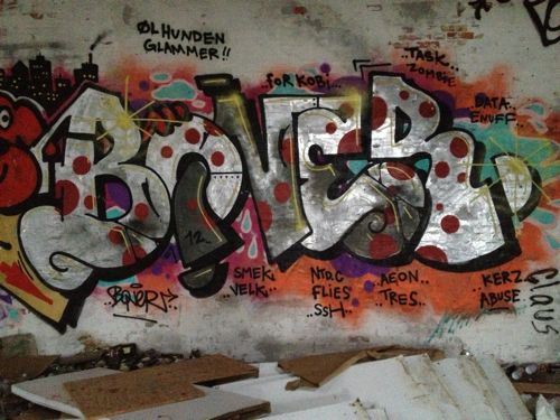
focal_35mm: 35
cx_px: 280
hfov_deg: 52.6
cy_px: 210
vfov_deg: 40.7
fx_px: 566
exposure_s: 1/15
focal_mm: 4.28
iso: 800
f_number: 2.4
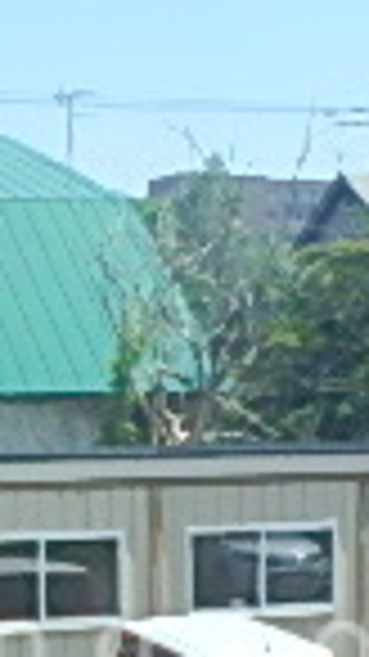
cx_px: 194
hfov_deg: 12.1
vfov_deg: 20.7
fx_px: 1741
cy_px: 652
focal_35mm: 100
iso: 125
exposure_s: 1/500
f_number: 6
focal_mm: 3.7
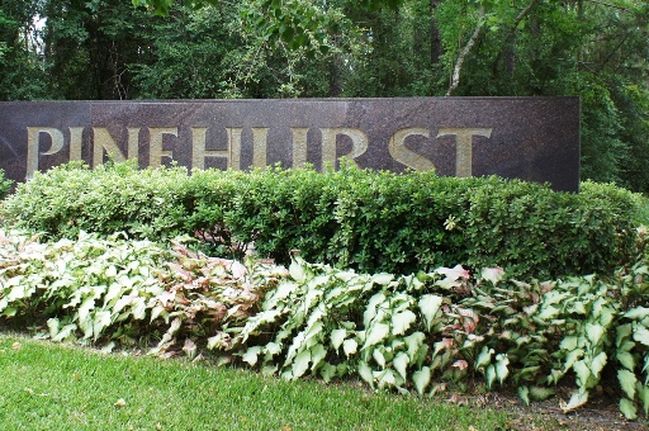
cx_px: 295
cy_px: 145
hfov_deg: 41.1
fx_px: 864
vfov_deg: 27.8
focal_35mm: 48
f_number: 4.5
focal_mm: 16
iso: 200
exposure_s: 1/125
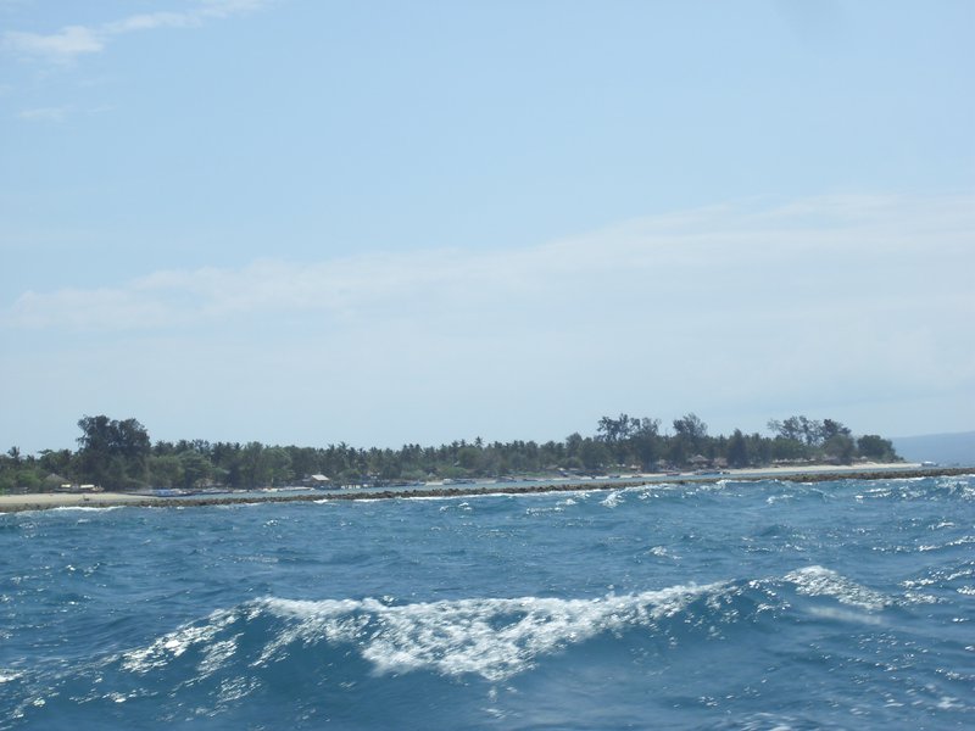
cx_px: 488
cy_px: 366
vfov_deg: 15.9
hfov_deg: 21.1
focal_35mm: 93
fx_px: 2619
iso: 100
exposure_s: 1/160
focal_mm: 15.3
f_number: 13.5
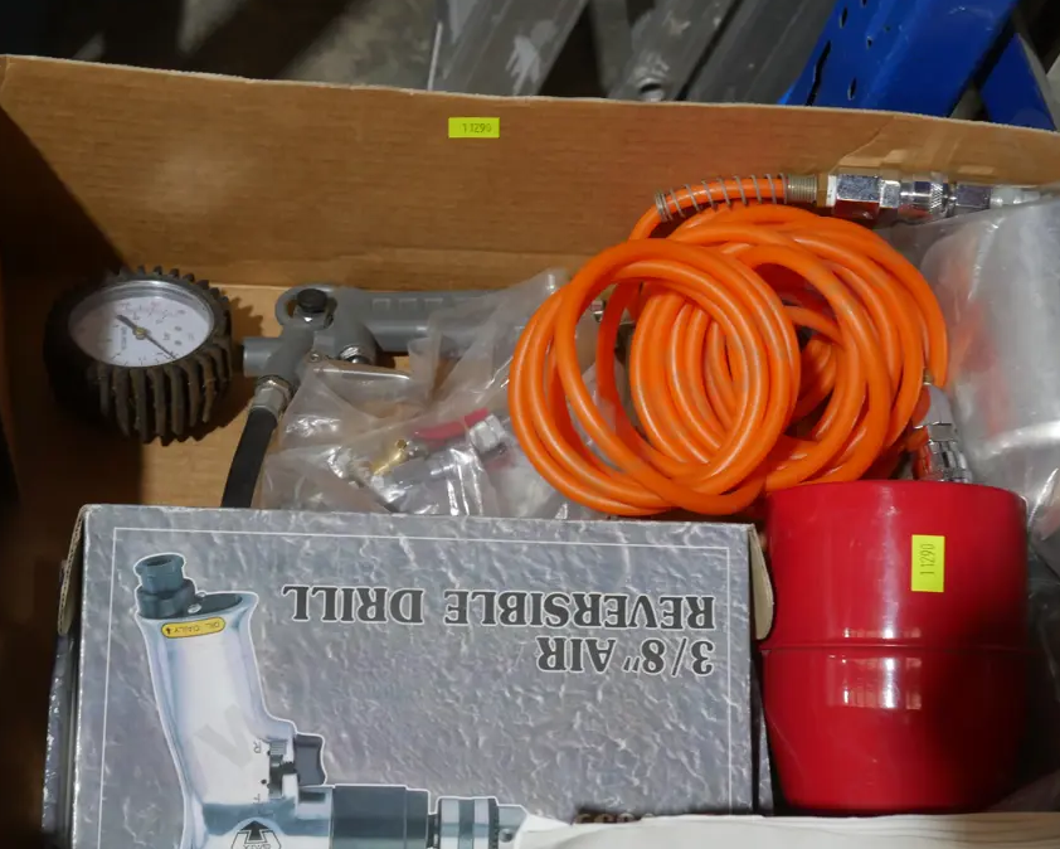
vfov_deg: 26.7
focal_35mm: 57
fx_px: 1789
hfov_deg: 33.0
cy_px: 477
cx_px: 580
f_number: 6.3
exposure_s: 1/60
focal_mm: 24
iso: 800
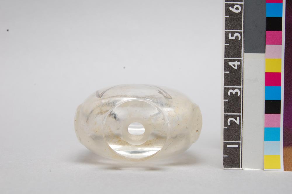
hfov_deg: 29.9
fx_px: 547
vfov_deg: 20.1
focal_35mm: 68
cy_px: 97
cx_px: 146
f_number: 16
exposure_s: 1/100
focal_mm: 45
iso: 200
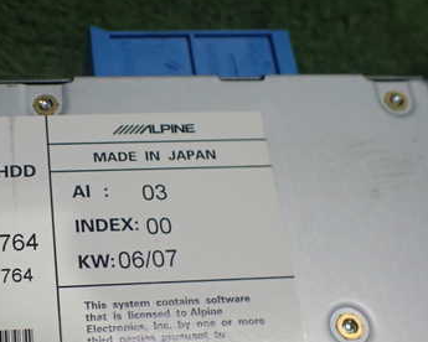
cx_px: 67
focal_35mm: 51
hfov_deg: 35.1
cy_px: 263
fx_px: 646
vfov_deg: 29.2
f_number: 2.3
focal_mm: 5.4
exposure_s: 1/125
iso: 400
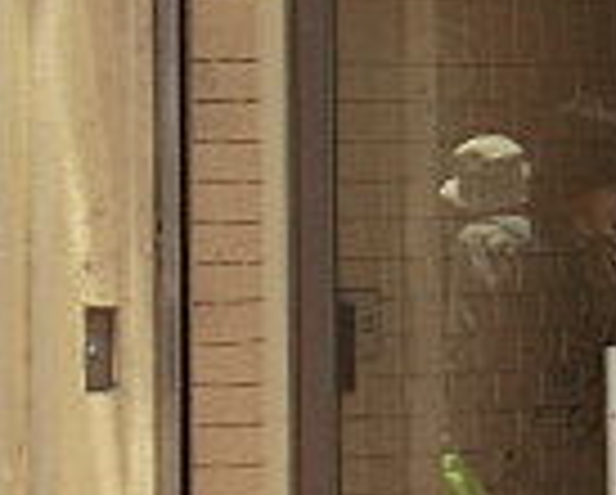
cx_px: -796
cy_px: -130
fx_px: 3907
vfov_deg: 7.2
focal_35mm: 214
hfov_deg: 8.4
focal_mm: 8.4
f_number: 4
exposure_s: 1/200
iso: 80
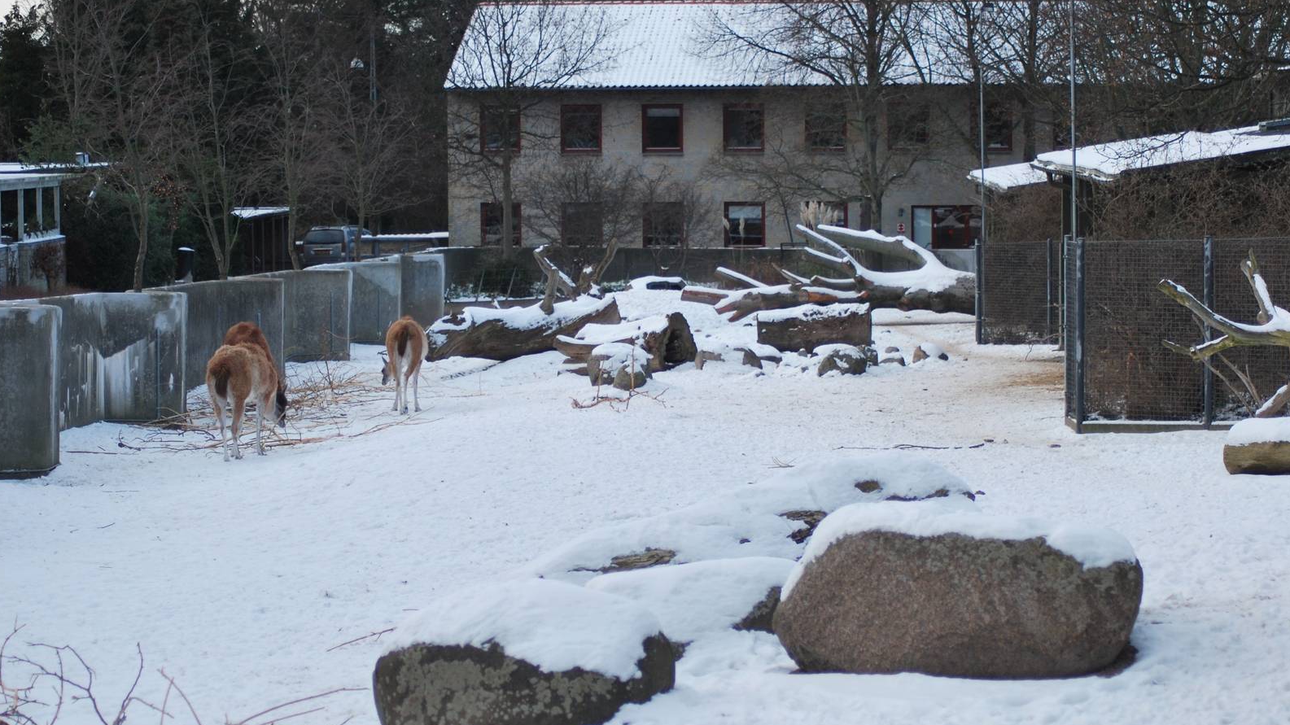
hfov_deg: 19.3
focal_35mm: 111
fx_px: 3796
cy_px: 390
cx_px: 643
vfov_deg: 10.9
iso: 200
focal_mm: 70
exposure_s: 1/320
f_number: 4.5
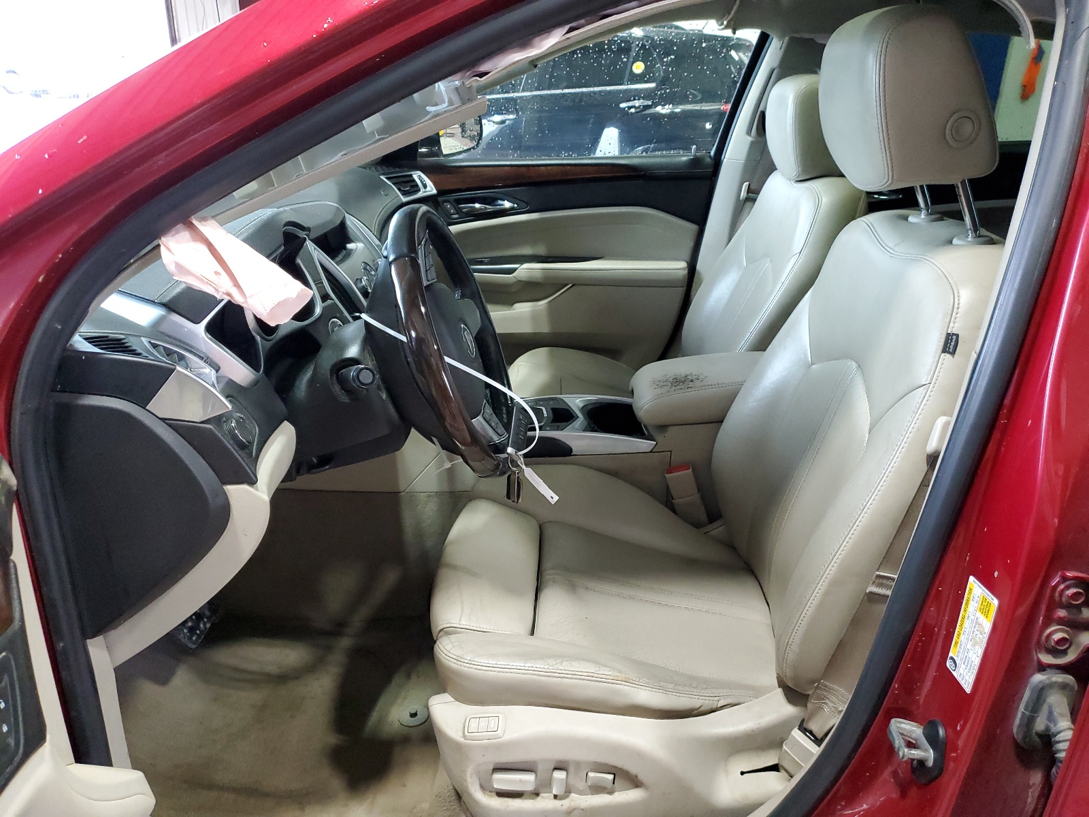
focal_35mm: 26
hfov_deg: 67.3
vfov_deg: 53.1
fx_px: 818
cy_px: 408
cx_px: 544
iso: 359
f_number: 1.5
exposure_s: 1/60.2
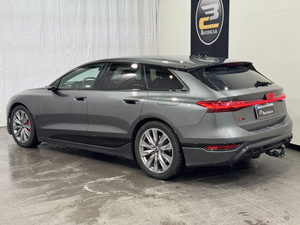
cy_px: 112
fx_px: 416
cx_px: 150
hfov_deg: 39.7
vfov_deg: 30.3
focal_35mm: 48
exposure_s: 1/100
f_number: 1.78
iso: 160
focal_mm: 6.76
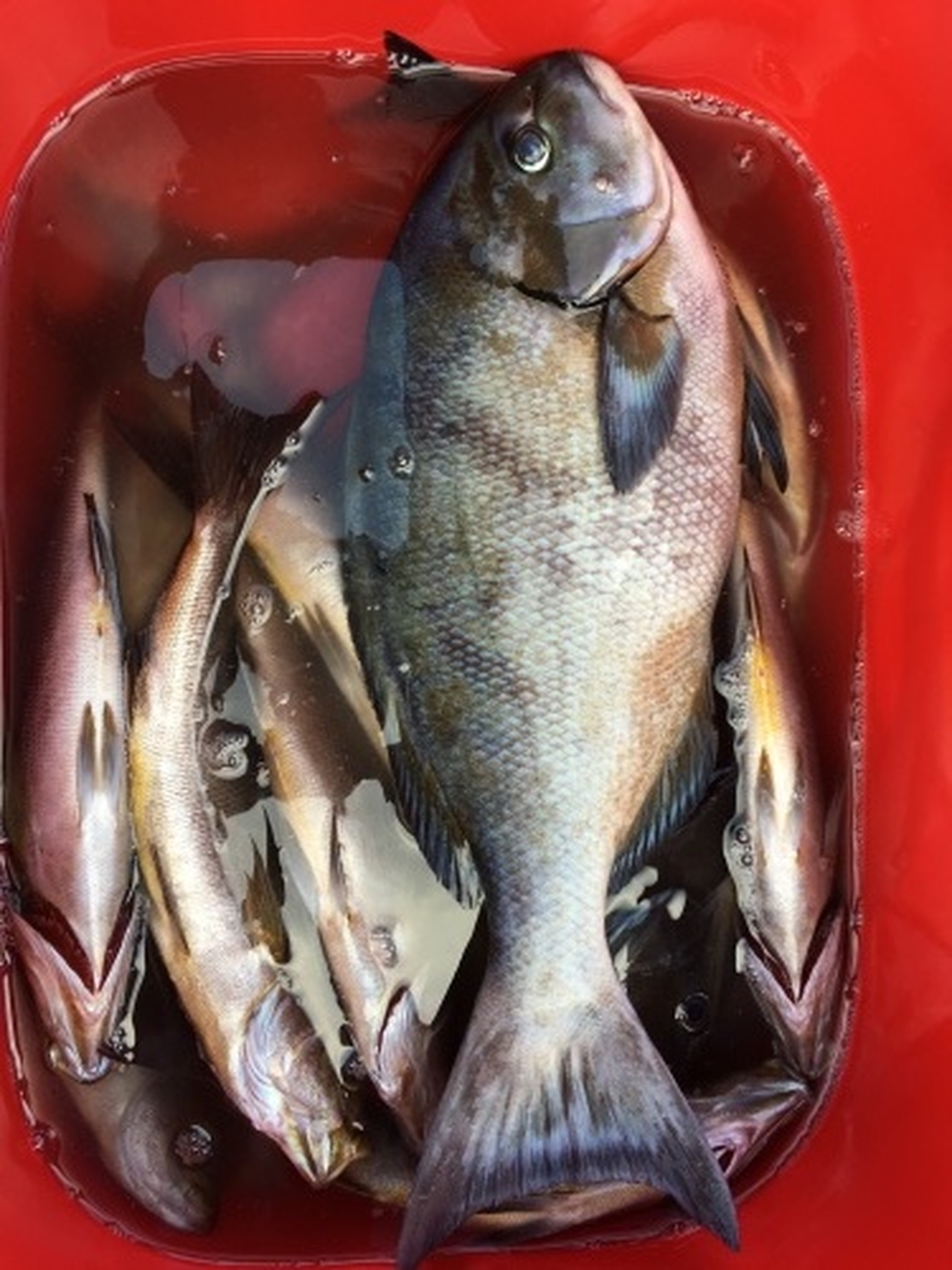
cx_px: 476
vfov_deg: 61.7
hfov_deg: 48.2
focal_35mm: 29
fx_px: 1063
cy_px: 635
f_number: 2.2
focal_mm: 4.15
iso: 25
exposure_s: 1/60
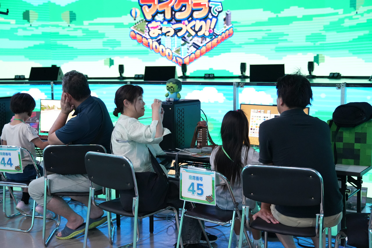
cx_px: 186
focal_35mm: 47
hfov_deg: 41.9
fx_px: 486
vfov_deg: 28.7
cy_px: 124
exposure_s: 1/160
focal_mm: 47
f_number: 4
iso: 5000
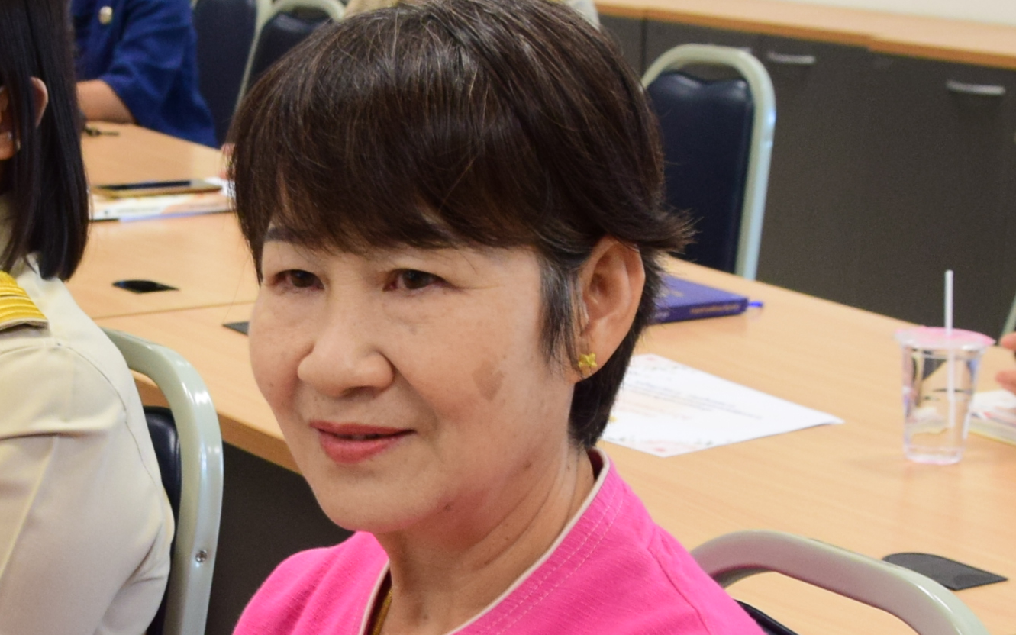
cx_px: 274
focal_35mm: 93
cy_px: 553
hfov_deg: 22.1
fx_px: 2575
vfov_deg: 13.9
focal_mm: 18
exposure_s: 1/60
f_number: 5
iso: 800
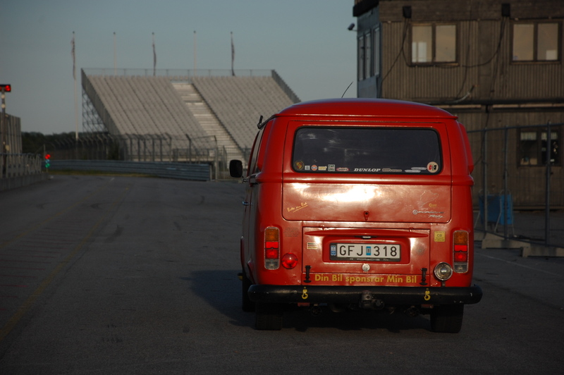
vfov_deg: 8.2
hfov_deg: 12.2
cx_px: 282
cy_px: 188
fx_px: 2630
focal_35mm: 168
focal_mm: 112
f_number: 5.6
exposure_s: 1/1250
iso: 200
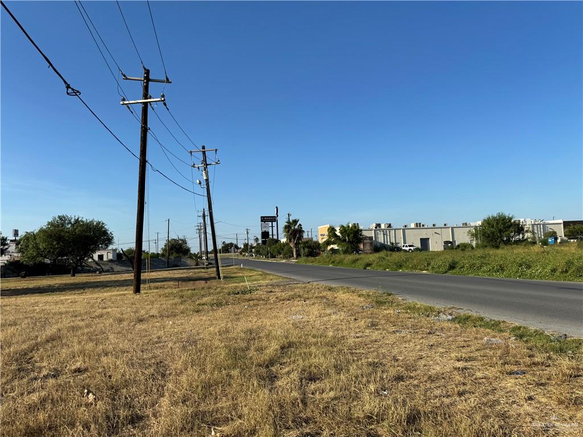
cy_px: 218
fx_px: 404
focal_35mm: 24
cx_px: 292
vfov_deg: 56.8
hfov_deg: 71.6
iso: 80
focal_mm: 6.76
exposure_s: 1/4950
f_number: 1.78
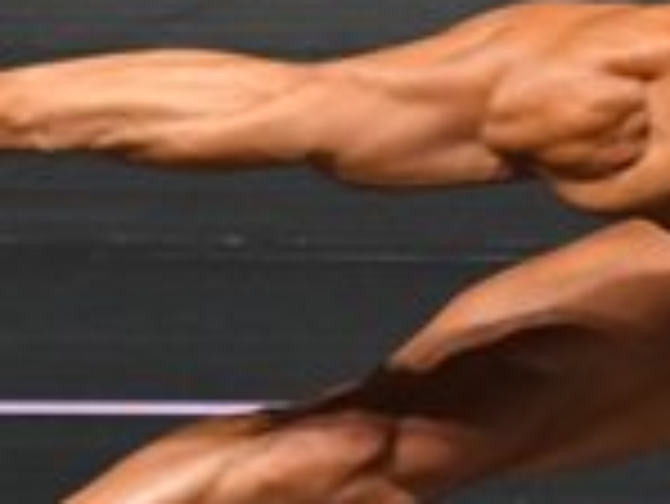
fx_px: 43662
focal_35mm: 2254
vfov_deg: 0.7
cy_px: 14
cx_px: 861
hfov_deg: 0.9
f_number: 5.6
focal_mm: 300
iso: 4000
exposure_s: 1/400
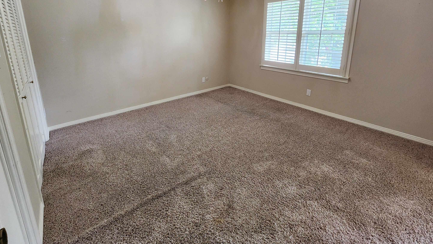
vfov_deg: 67.8
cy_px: 74
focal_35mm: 15
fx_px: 172
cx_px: 206
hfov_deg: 102.9
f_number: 2.2
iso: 320
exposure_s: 1/60
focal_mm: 2.2
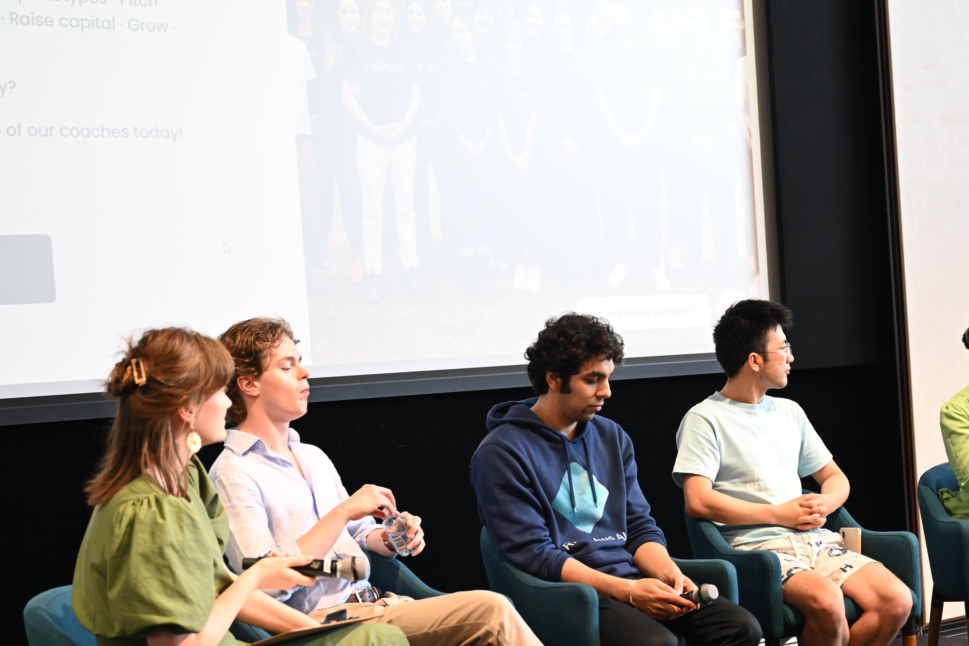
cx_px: 753
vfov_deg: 16.4
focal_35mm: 83
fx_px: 2234
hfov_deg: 24.2
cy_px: 480
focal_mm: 51
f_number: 4
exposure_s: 1/125
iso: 1000
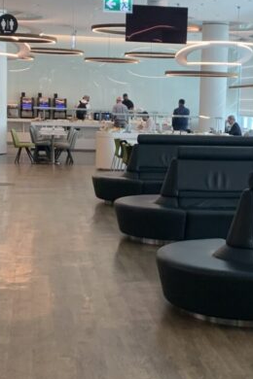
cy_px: 190
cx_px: 171
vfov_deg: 28.5
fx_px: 748
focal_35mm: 71
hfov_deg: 19.1
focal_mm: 4.25
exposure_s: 1/51
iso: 50
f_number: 1.8
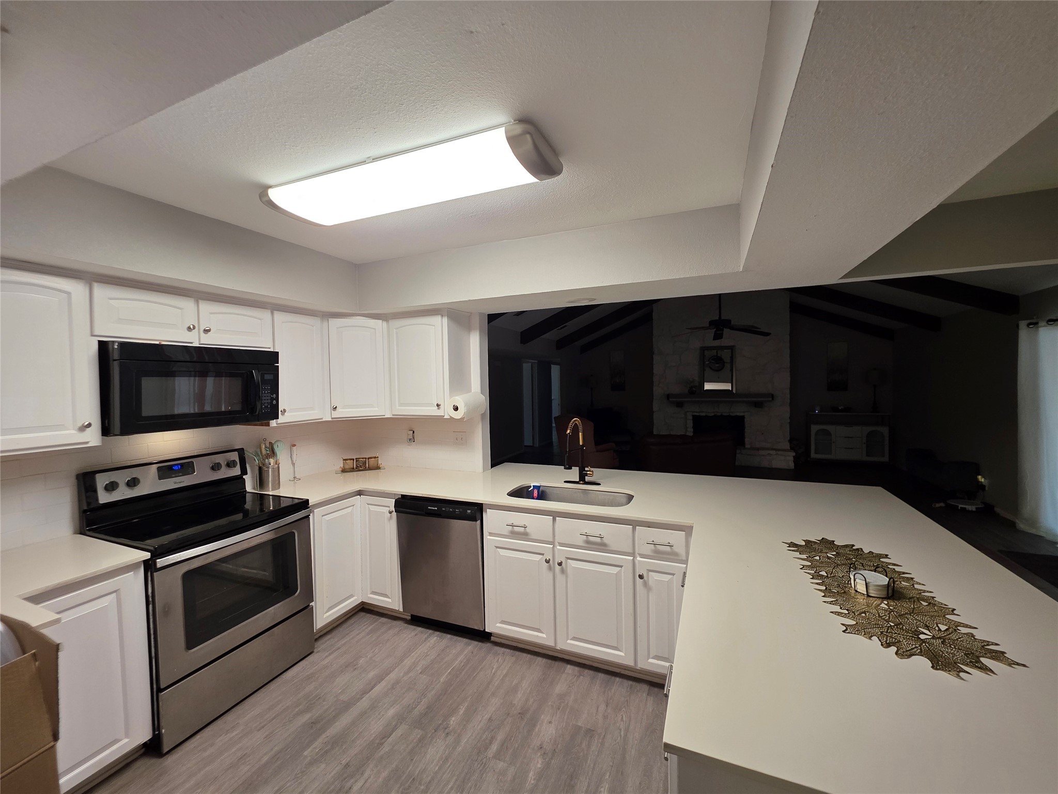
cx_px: 529
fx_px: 397
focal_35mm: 13
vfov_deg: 89.9
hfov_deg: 106.2
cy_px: 397
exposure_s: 1/120
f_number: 1.9
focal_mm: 2.2
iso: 125
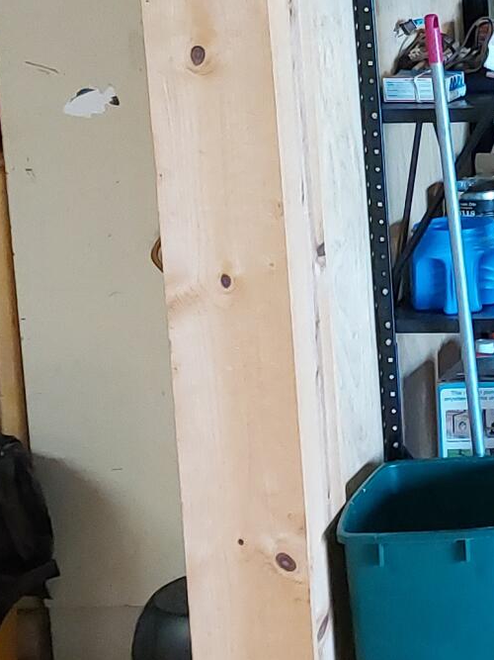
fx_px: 2056
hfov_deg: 12.5
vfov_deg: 18.0
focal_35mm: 108
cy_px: 130
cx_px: 883
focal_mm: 5.23
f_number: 1.8
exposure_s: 1/40
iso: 400
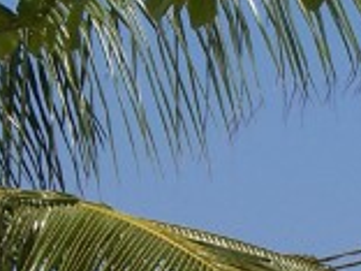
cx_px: 317
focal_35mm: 270
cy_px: 331
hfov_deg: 7.3
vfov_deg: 5.5
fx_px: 2816
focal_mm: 10.8
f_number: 6.7
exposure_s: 1/500
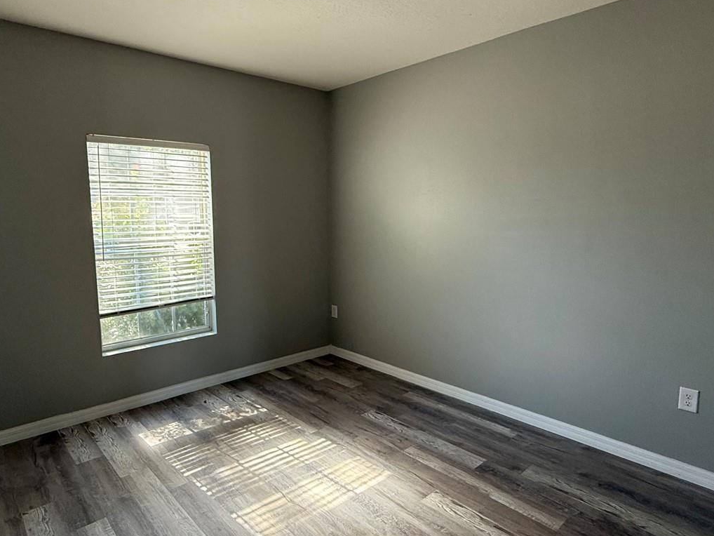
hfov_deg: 76.3
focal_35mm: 22
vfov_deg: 61.1
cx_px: 332
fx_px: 454
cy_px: 264
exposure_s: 1/99
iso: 200
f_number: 2.2
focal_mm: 2.22
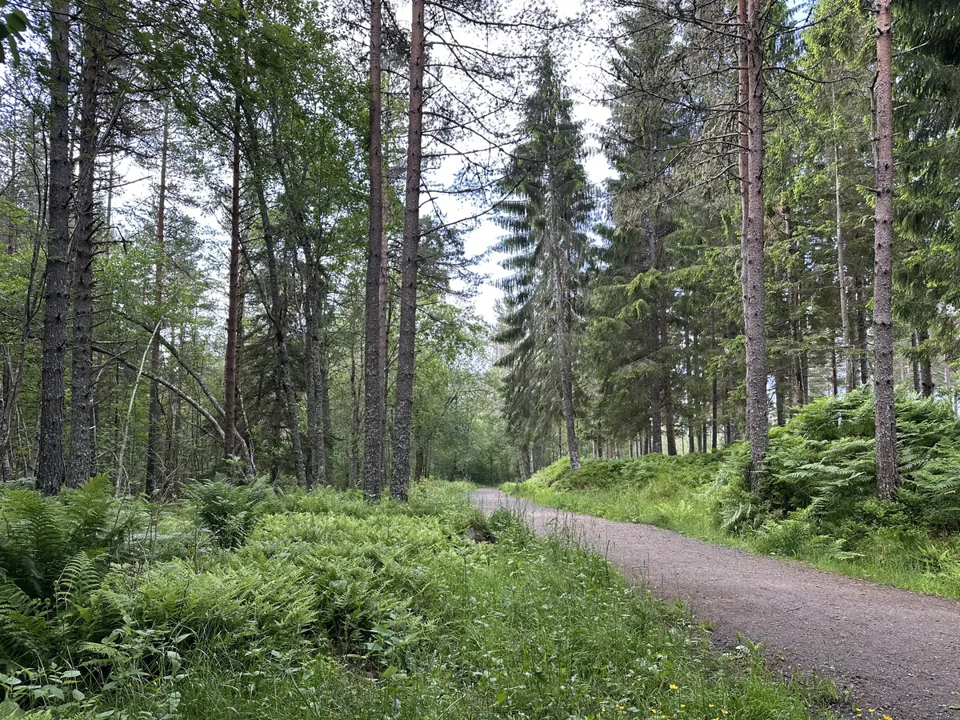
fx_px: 666
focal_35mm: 24
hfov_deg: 71.6
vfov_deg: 56.8
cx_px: 480
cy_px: 360
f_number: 1.78
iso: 64
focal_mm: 6.86
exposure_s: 1/224
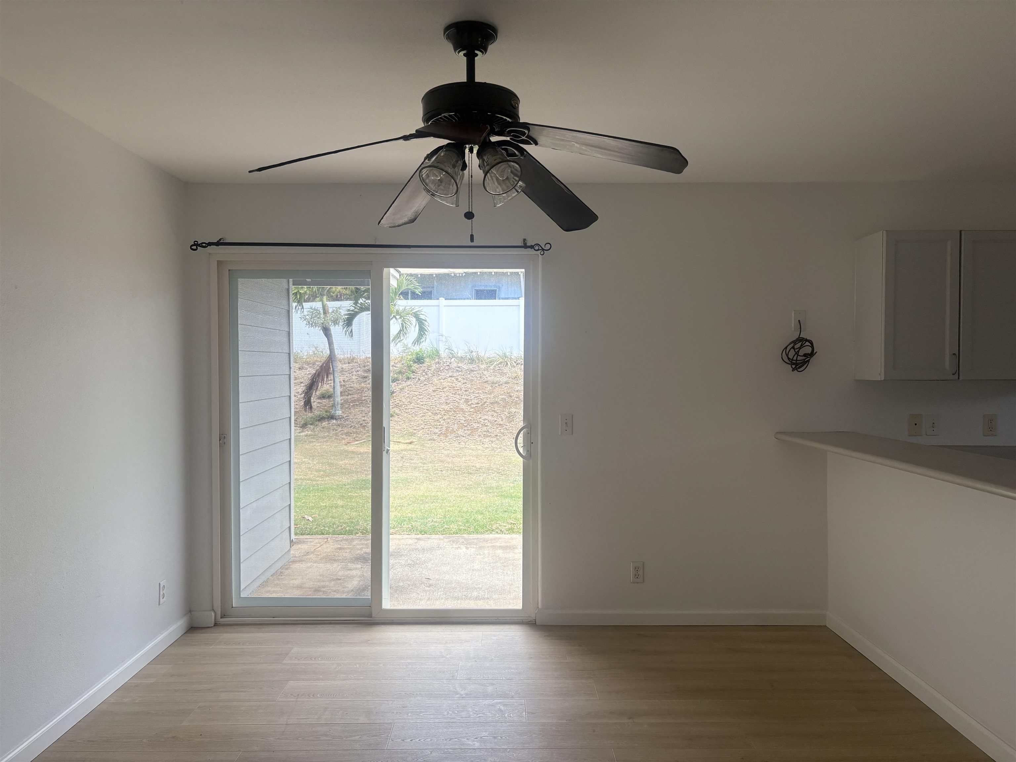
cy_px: 381
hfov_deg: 67.3
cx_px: 508
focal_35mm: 26
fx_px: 763
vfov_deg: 53.1
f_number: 1.6
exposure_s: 1/482
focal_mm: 5.96
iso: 64
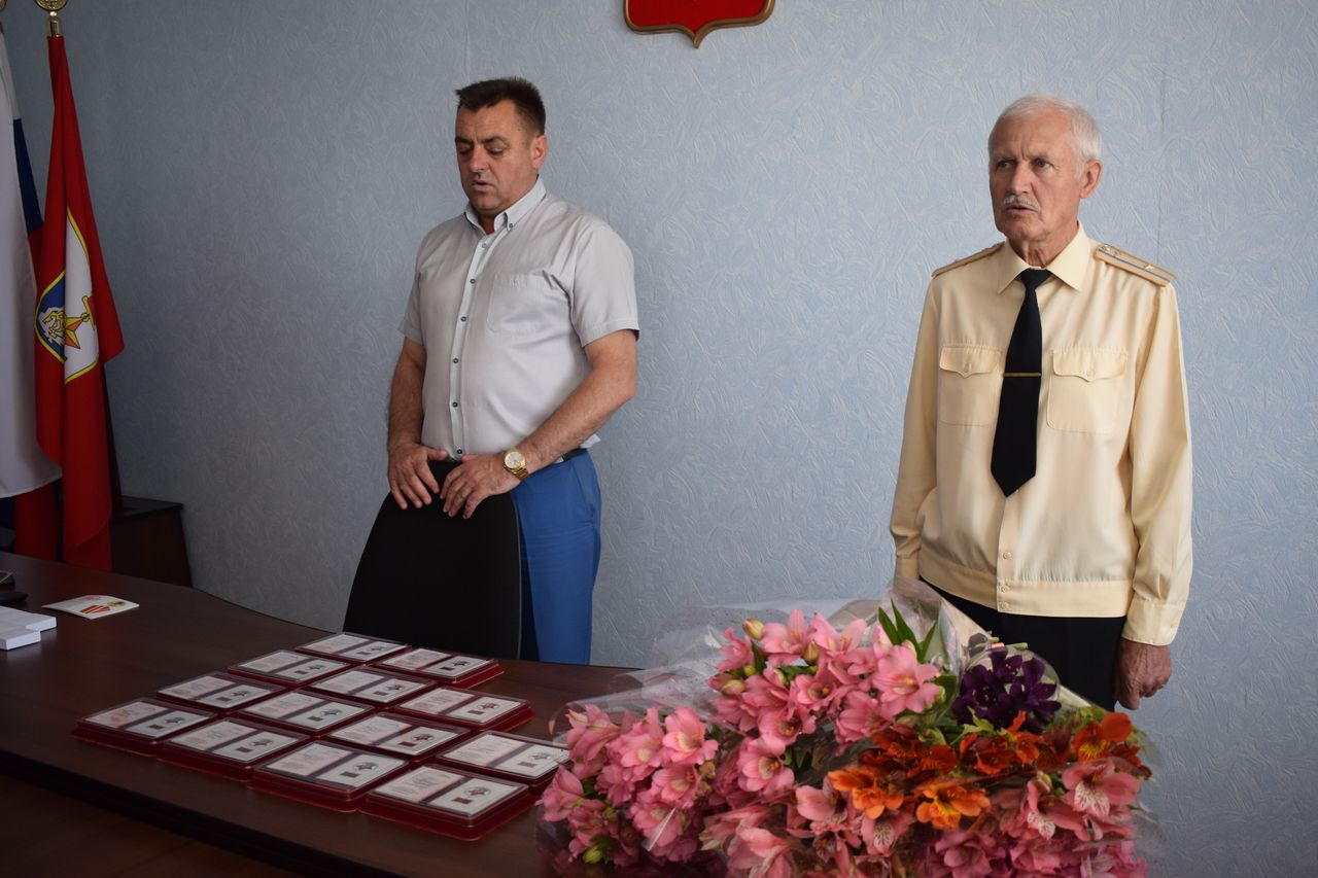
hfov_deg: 53.1
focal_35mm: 36
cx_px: 659
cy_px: 439
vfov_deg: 36.9
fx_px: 1318
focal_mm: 24
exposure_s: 1/60
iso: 640
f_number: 4
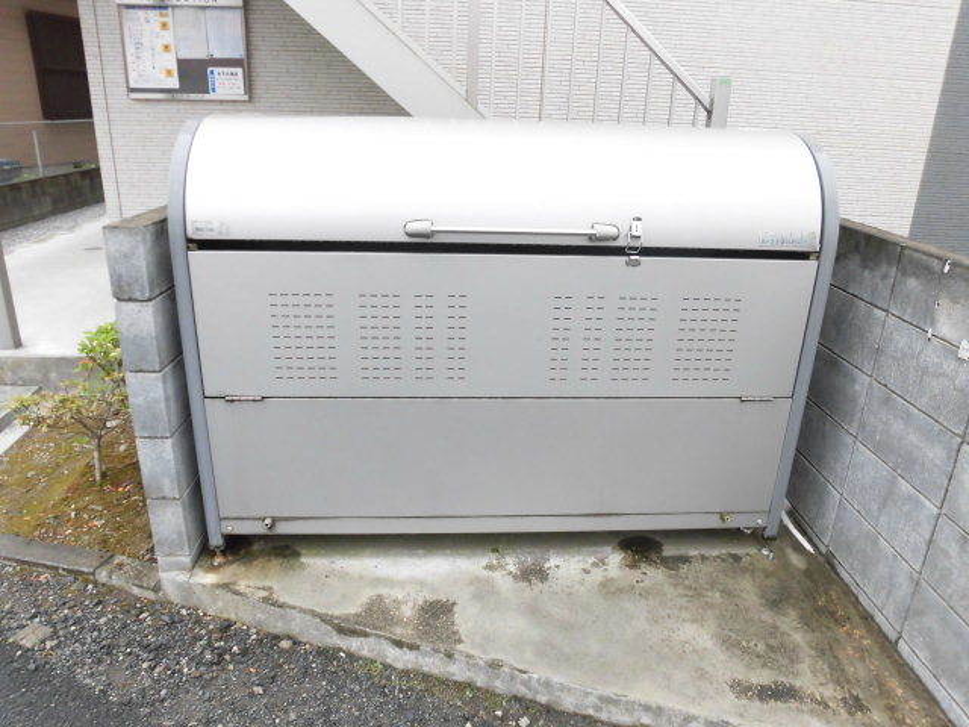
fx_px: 672
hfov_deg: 71.6
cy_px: 364
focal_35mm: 24
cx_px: 484
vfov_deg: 56.8
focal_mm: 4.3
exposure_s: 1/80
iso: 125
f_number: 3.1
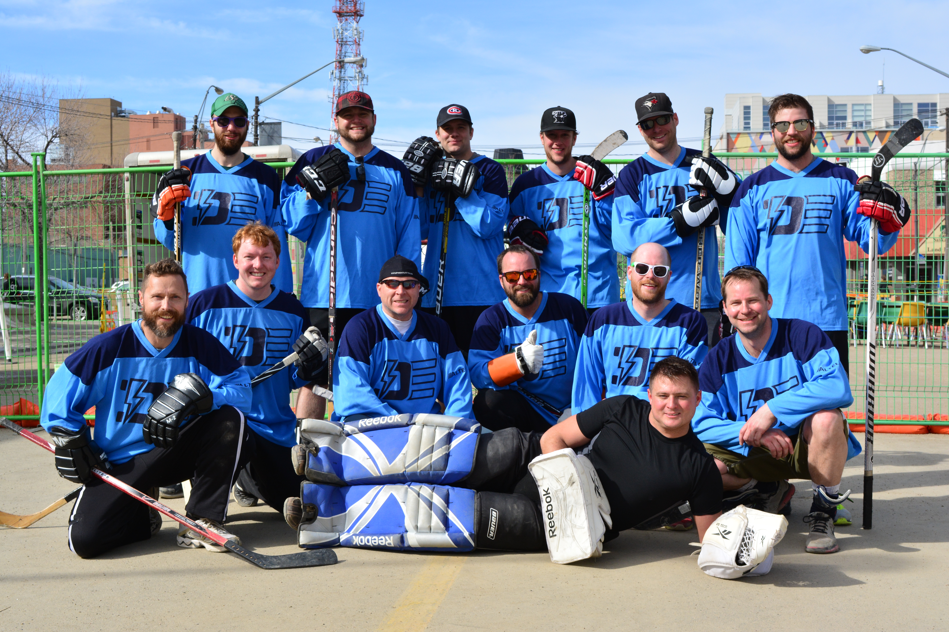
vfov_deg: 27.5
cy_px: 315
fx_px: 1292
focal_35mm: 49
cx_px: 478
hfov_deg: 40.3
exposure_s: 1/640
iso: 400
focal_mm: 32
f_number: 13
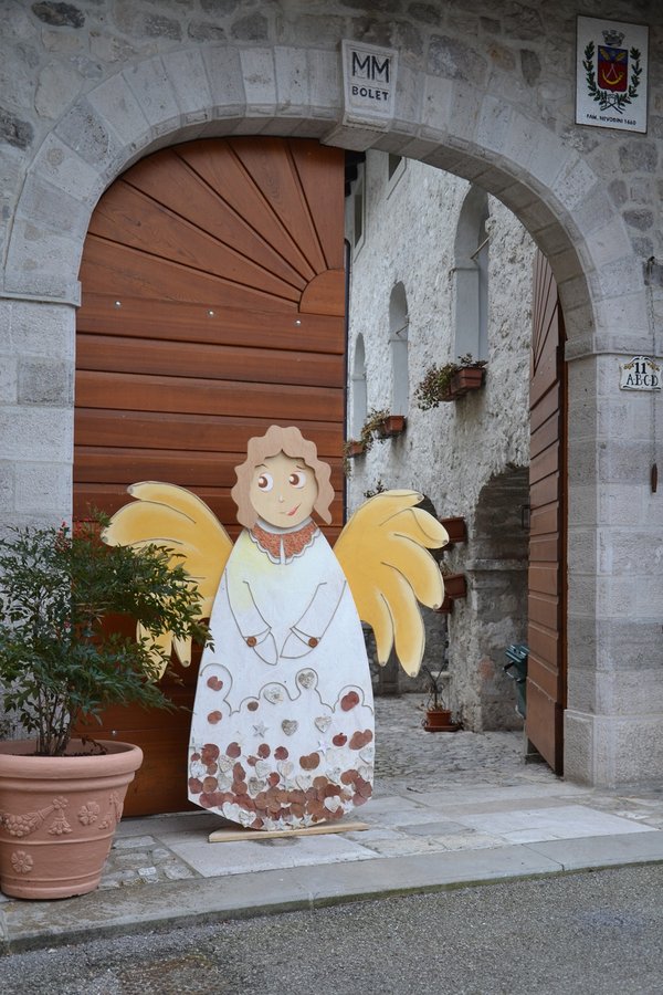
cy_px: 498
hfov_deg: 34.2
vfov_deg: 49.6
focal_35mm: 39
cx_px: 332
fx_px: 1077
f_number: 4
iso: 400
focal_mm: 26
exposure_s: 1/40
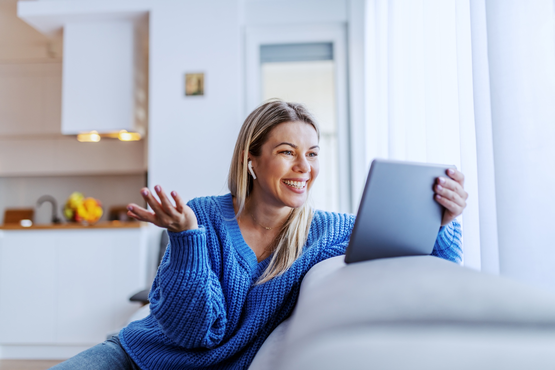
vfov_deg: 37.9
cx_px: 278
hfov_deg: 54.4
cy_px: 185
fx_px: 540
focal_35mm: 35
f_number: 1.4
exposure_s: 1/125
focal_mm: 35
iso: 200
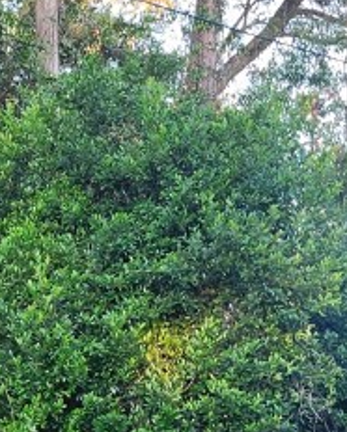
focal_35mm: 99
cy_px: 413
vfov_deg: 18.9
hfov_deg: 14.9
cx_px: -91
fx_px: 1269
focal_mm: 5.54
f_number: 1.8
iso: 80
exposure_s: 1/180
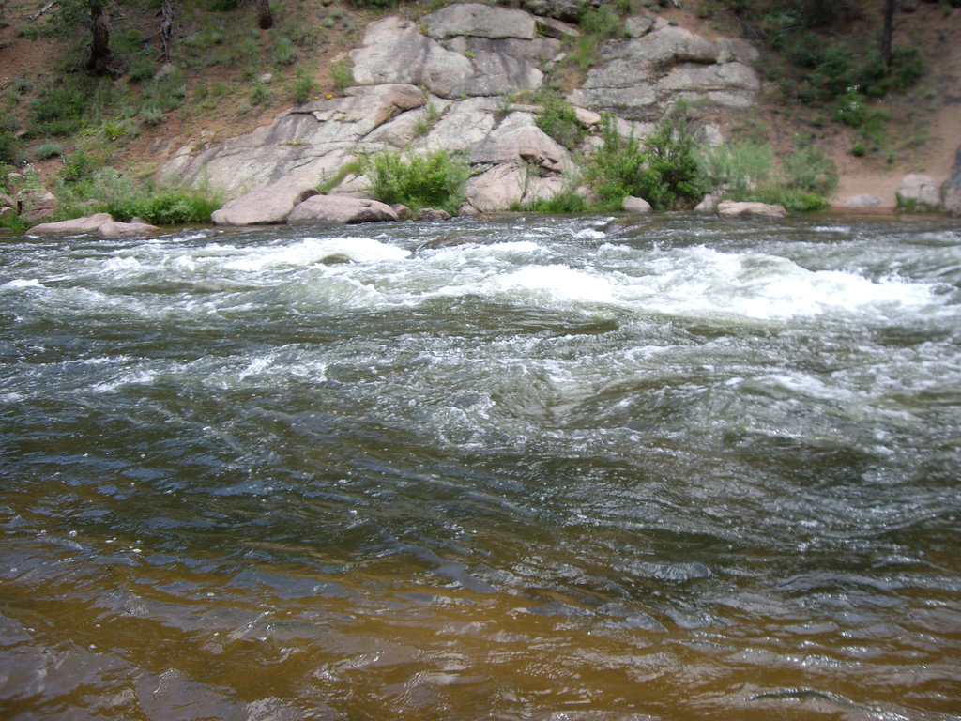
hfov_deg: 49.0
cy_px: 360
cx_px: 480
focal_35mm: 38
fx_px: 1055
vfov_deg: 37.7
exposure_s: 1/200
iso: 50
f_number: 2.7
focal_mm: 6.2
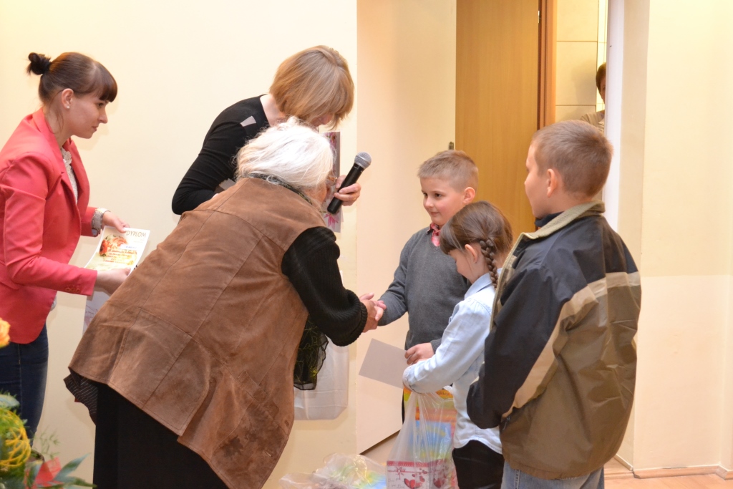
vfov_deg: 22.6
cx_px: 366
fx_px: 1222
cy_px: 244
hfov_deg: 33.4
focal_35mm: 60
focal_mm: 40
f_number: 5.3
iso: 3200
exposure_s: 1/60
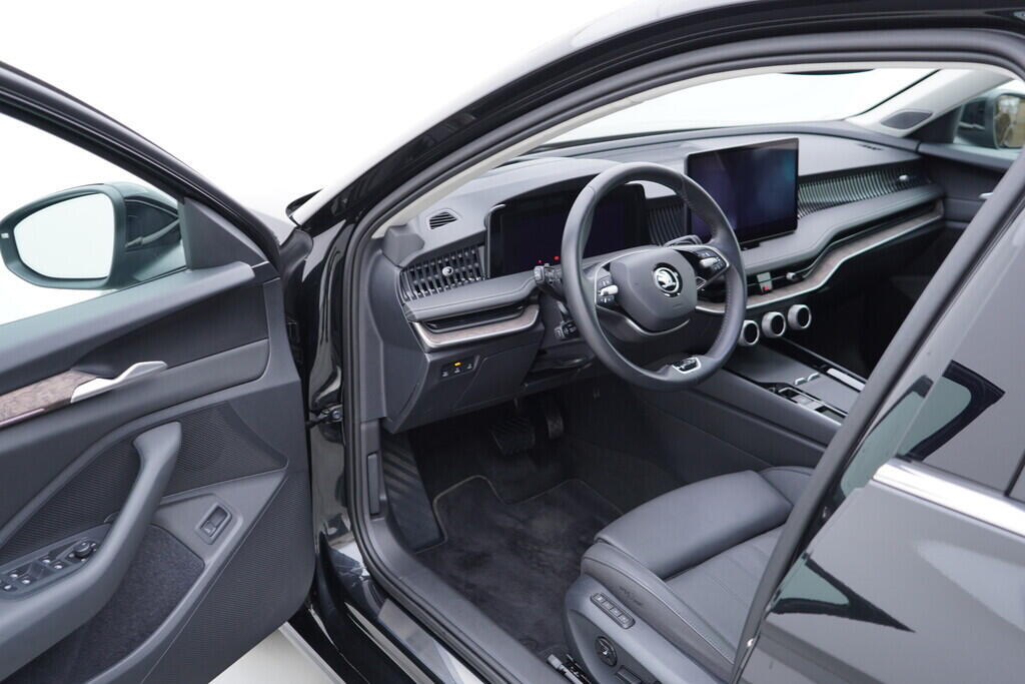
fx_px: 1025
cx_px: 512
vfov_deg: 36.9
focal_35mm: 36
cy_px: 342
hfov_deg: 53.1
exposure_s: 1/40
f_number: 2.8
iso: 200
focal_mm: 24
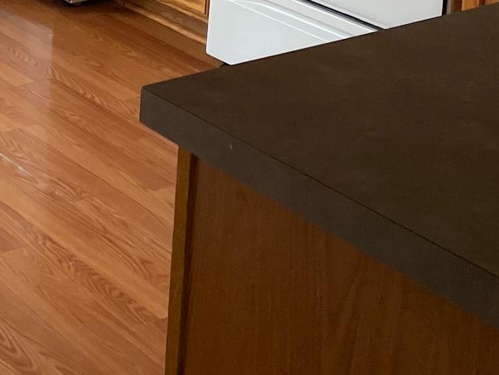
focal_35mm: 88
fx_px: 1269
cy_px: -217
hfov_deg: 21.0
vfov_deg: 15.3
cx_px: -70
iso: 125
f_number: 1.6
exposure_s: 1/121
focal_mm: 4.2
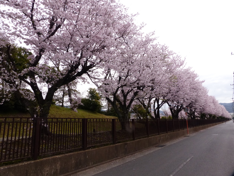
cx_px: 117
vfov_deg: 54.9
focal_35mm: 25
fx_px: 169
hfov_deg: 69.4
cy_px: 88
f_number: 6.3
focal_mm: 4.5
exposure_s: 1/200
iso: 320
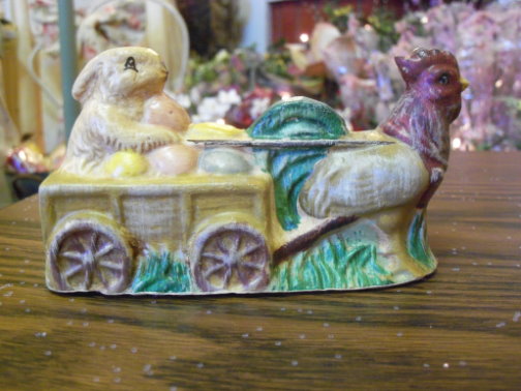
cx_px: 260
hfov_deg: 52.6
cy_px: 196
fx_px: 527
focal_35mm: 35
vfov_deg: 40.7
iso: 400
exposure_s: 1/8
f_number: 3
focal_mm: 6.3
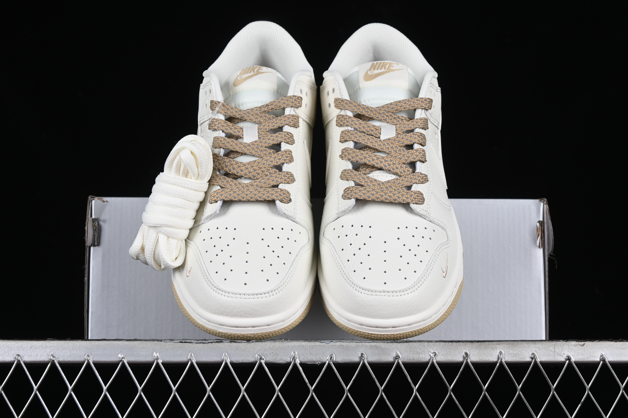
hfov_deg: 27.0
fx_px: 1308
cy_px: 209
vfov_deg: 18.2
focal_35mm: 75
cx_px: 314
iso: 160
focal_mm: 50
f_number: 8
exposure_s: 1/100
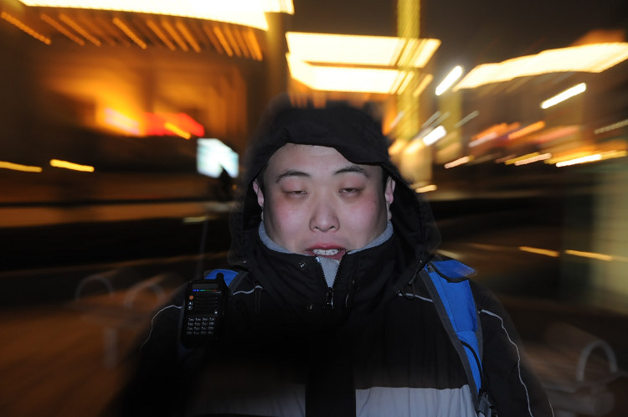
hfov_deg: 28.1
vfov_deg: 18.9
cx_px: 314
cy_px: 208
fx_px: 1254
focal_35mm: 72
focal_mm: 48
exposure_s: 1/10
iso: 800
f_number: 5
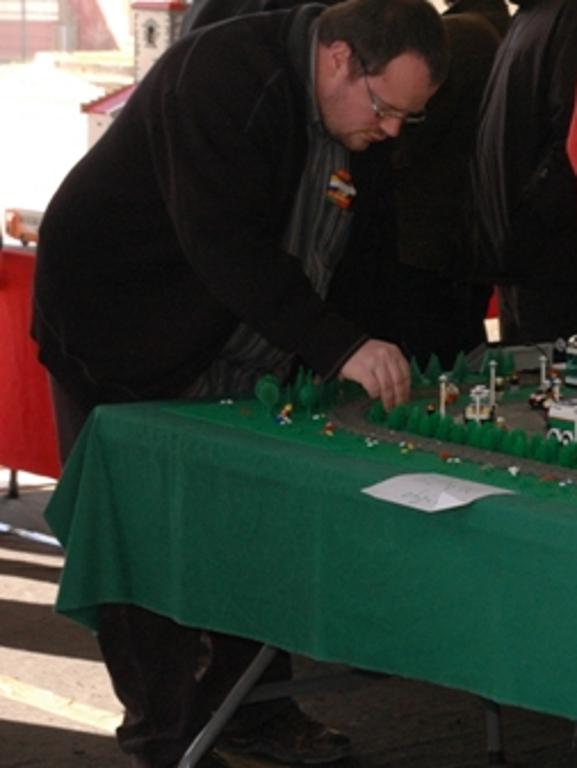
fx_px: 2887
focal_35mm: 130
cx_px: 837
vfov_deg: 15.1
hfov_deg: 11.0
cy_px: 248
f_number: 6.3
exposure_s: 1/160
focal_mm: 38
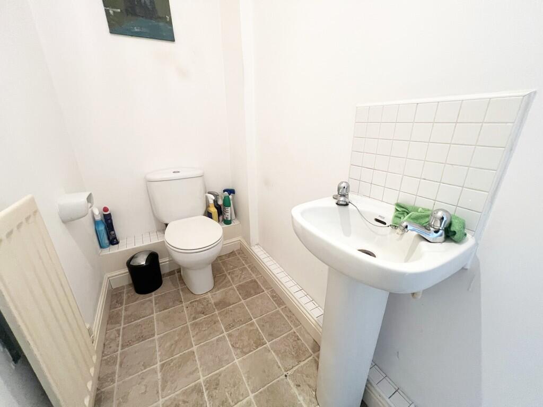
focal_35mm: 13
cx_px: 272
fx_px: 204
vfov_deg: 89.9
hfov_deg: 106.2
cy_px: 204
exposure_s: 1/50
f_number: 1.8
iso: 200
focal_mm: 1.57
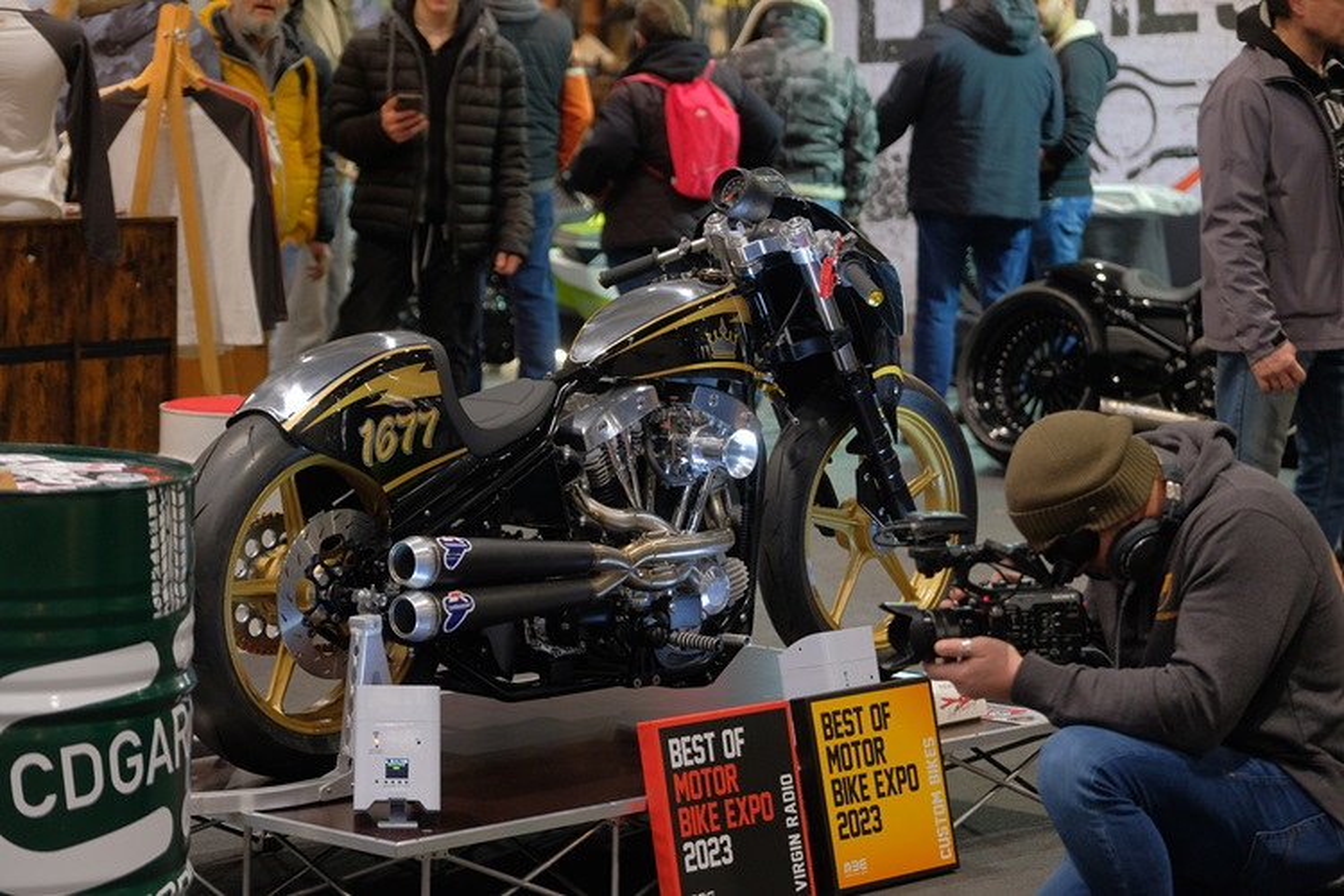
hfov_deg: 19.8
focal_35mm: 103
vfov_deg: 13.3
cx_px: 672
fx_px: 3845
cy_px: 448
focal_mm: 68.7
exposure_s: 1/60
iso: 1250
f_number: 3.2
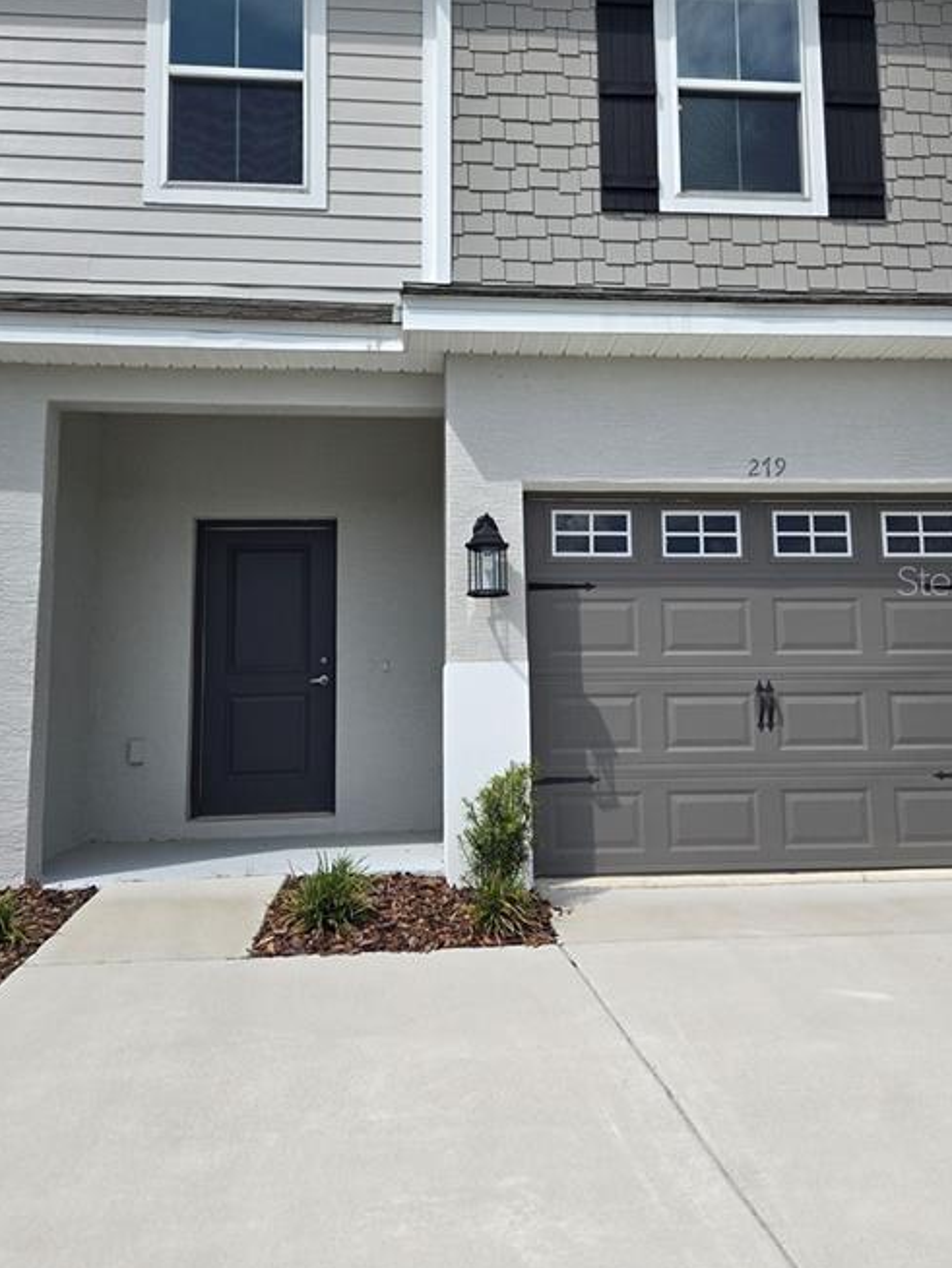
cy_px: 580
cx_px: 522
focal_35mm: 27
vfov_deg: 65.2
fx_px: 989
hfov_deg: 51.3
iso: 25
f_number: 1.8
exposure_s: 1/2767
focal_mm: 5.4
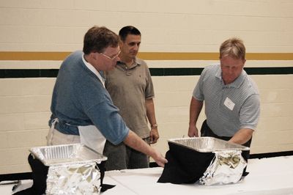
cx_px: 146
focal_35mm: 68
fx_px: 549
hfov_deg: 29.9
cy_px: 98
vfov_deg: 20.1
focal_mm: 45
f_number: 5.6
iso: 1600
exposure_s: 1/160
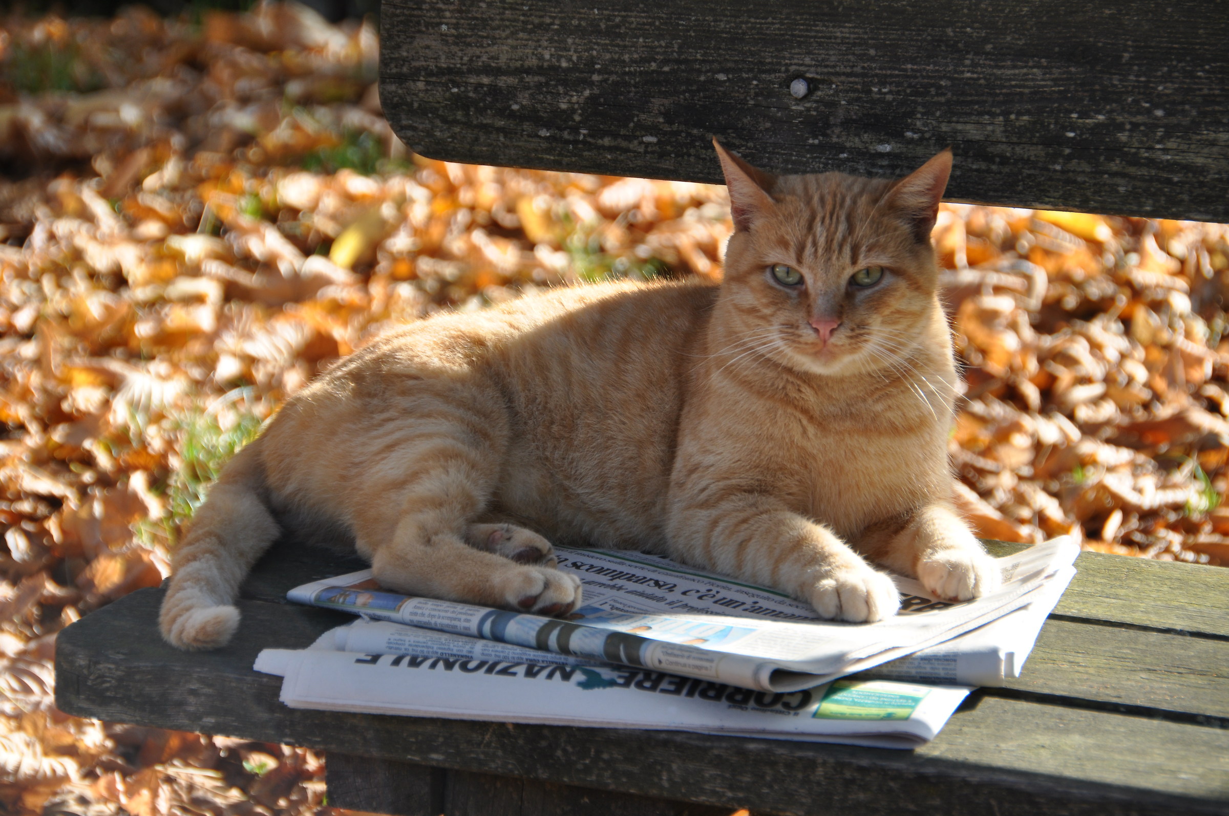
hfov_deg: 11.8
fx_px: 5933
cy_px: 408
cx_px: 614
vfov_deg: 7.9
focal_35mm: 174
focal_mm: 116
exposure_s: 1/200
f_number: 7.1
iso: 200
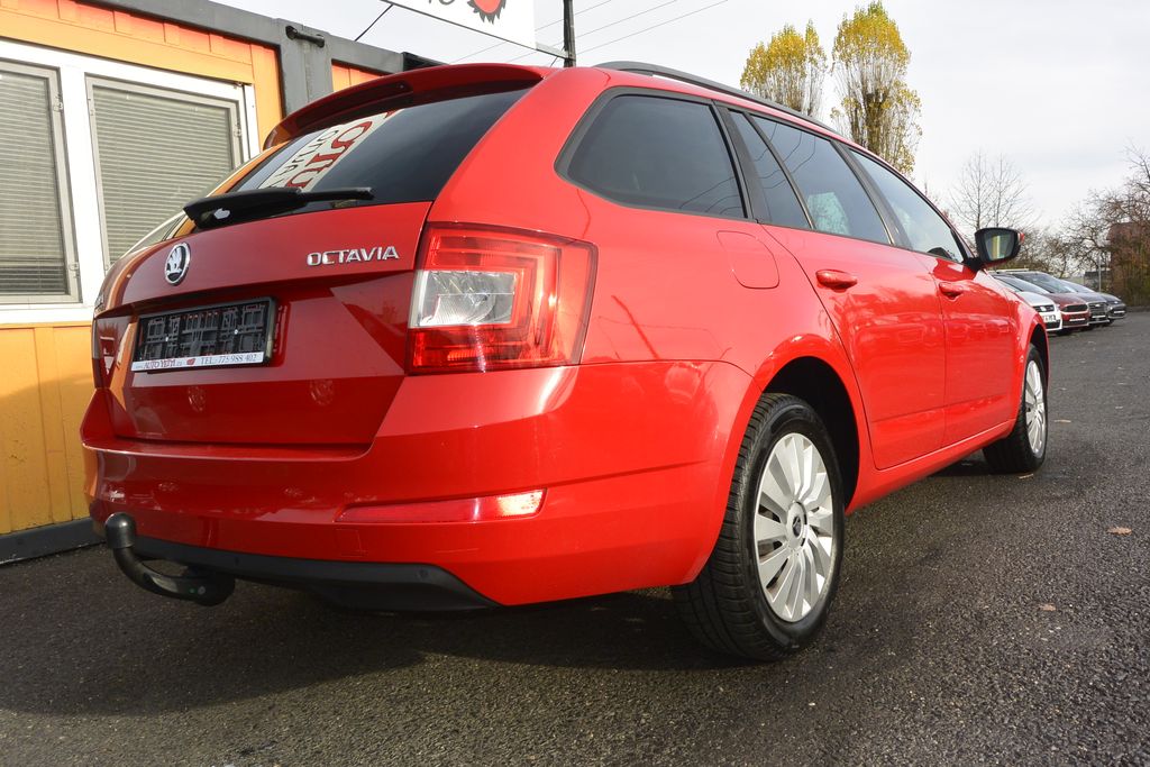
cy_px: 384
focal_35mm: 27
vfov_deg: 47.9
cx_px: 575
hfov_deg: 67.4
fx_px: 863
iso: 160
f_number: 7.1
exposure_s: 1/250
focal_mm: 10
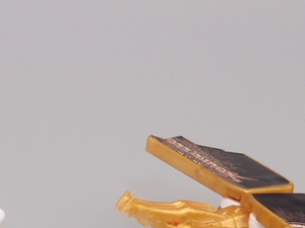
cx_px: 123
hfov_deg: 12.7
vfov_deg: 9.4
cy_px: 235
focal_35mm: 156
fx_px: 1375
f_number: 8
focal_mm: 12.88
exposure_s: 1/5
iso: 100
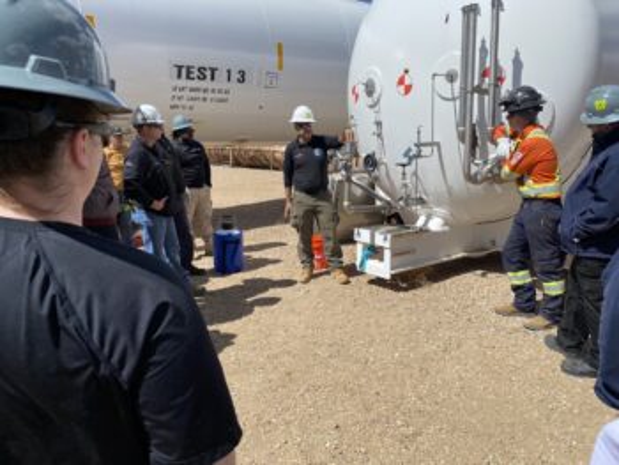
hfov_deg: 67.3
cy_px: 232
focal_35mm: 26
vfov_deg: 53.1
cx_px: 310
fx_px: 465
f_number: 1.8
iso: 32
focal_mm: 4.25
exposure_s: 1/3731
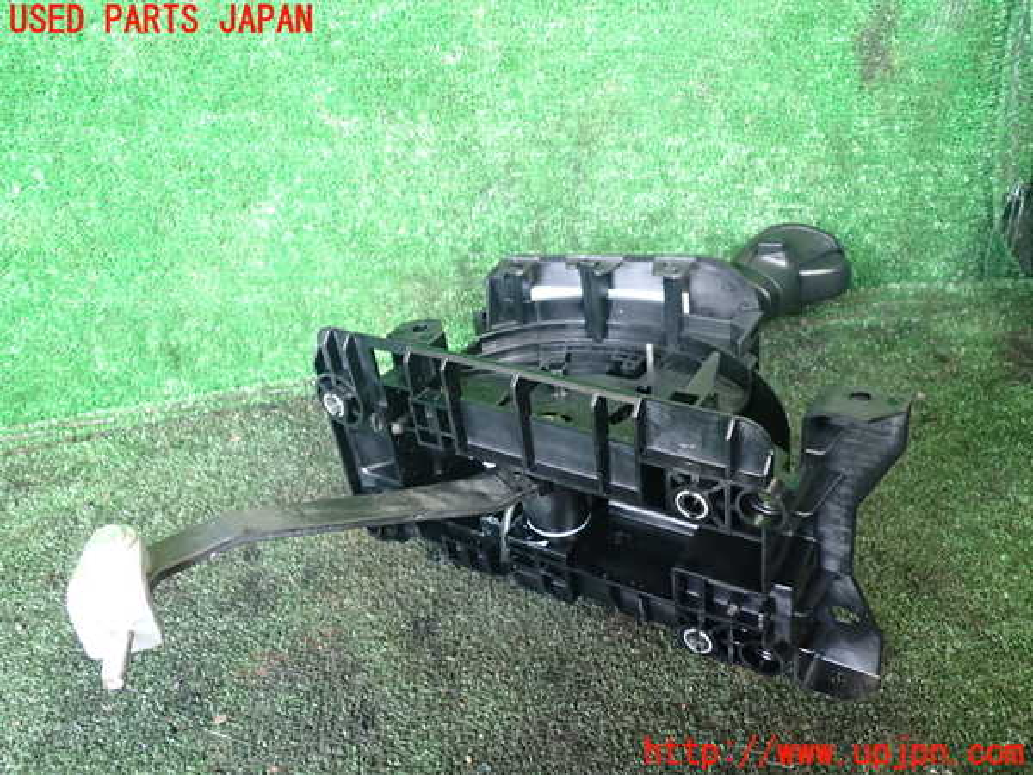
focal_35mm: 30
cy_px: 388
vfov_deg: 46.8
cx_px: 516
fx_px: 895
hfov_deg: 60.0
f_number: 2.3
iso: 400
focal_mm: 5.4
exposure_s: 1/30
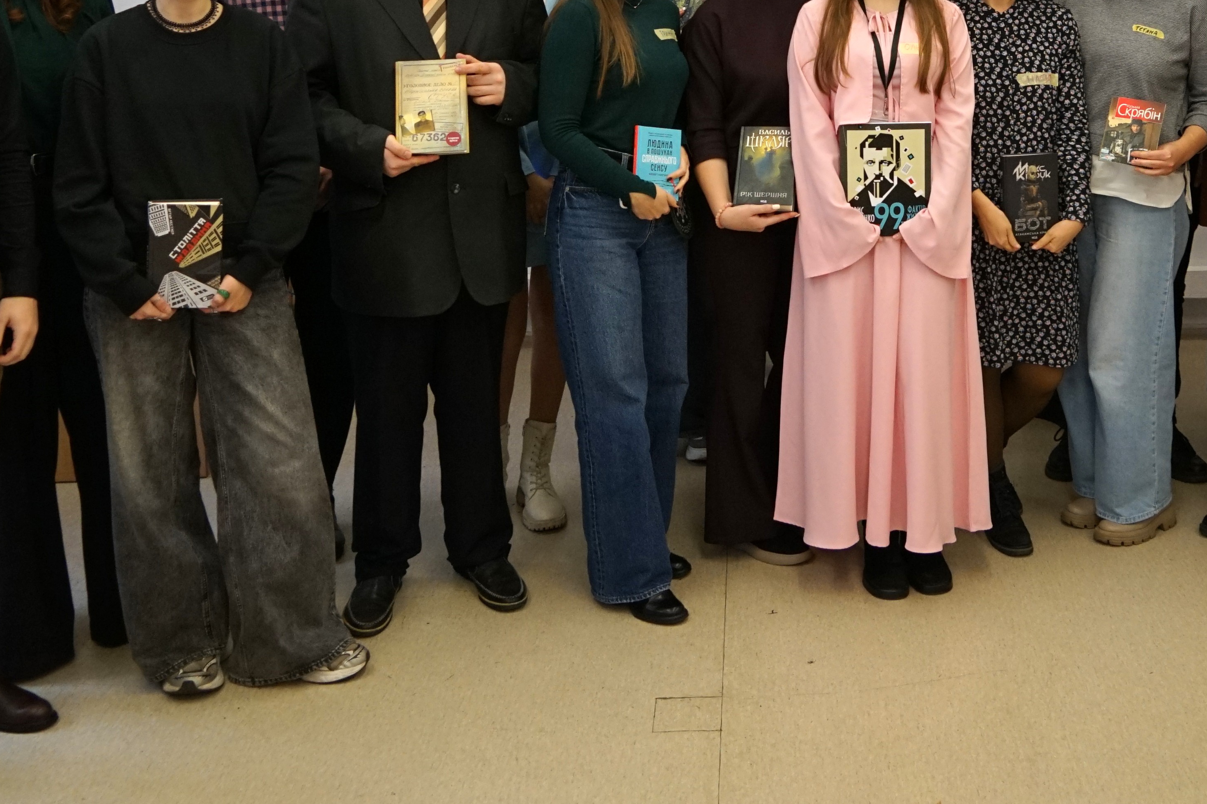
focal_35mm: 49
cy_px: 15
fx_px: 1643
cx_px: 802
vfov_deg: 26.2
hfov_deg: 39.9
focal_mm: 24
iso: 1250
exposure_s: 1/160
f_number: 4
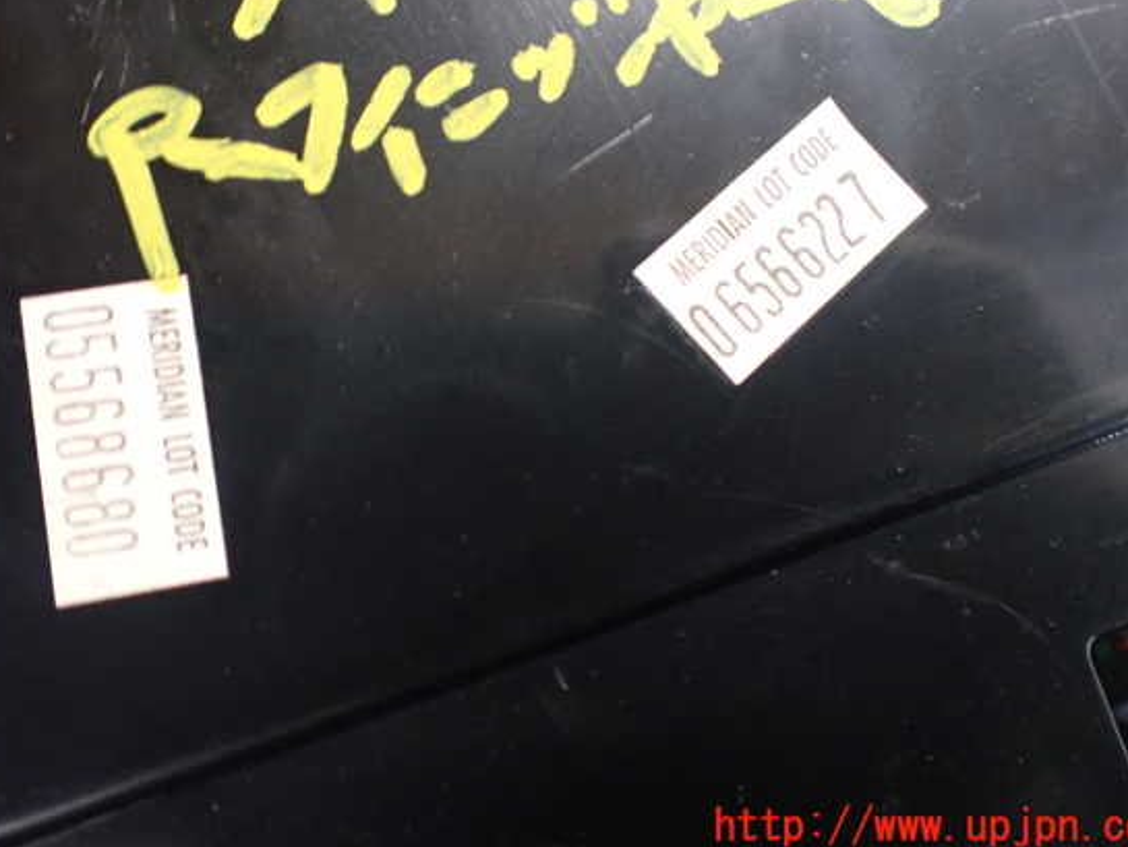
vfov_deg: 42.9
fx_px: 1076
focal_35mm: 33
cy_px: 387
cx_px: 561
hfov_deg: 55.3
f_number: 2.3
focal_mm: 5.4
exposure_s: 1/30
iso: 1000
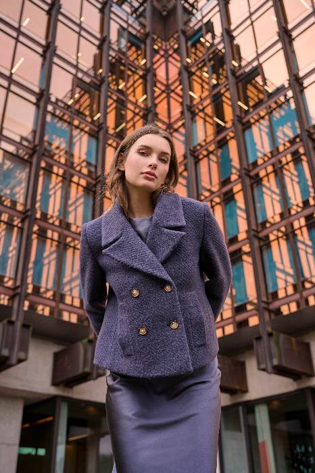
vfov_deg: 54.5
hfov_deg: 37.8
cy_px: 236
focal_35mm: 35
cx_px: 158
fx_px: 460
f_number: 4
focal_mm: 35
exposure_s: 1/160
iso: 200
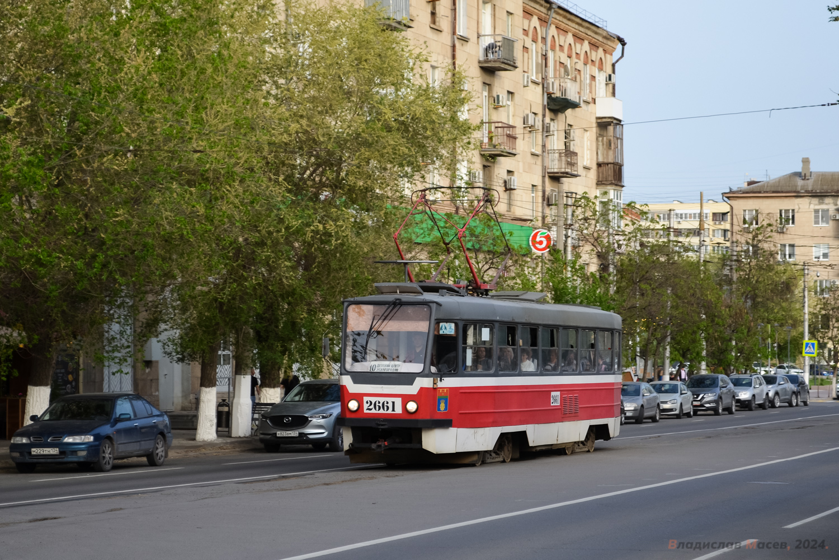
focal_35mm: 82
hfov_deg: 24.6
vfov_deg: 16.6
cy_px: 280
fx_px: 1923
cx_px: 420
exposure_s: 1/320
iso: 200
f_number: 6.3
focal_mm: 55
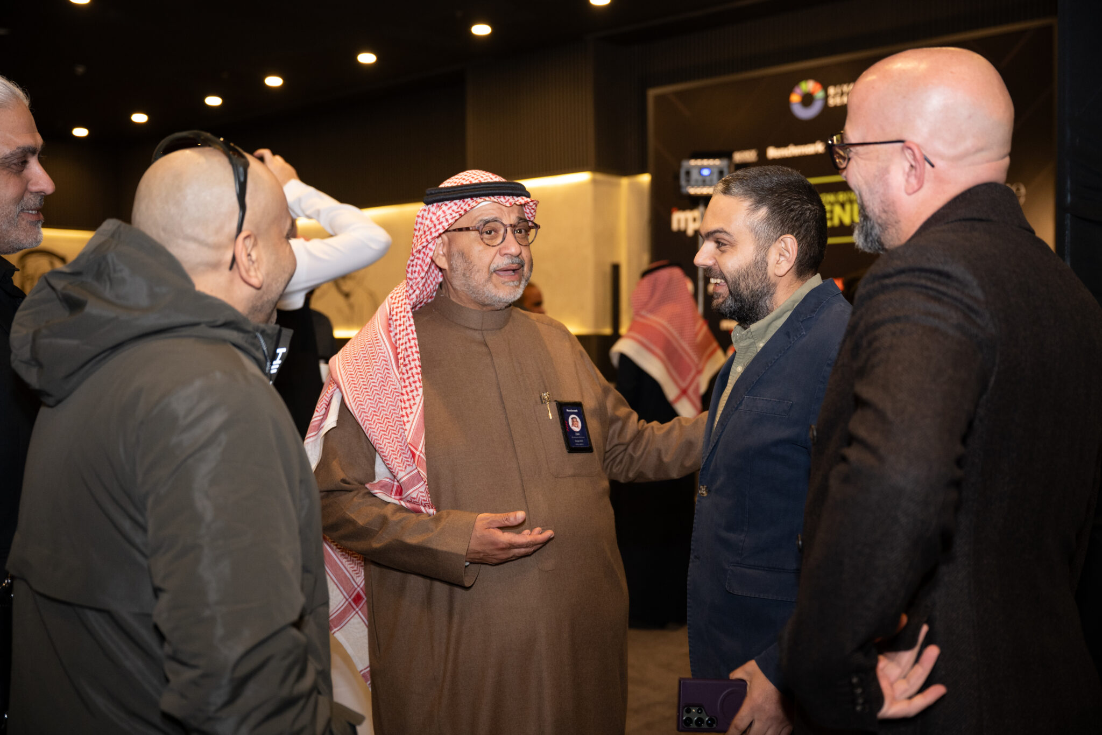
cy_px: 368
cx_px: 551
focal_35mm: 39
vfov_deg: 34.2
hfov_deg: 49.6
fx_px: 1194
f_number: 2.8
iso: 1600
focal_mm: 39
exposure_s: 1/160
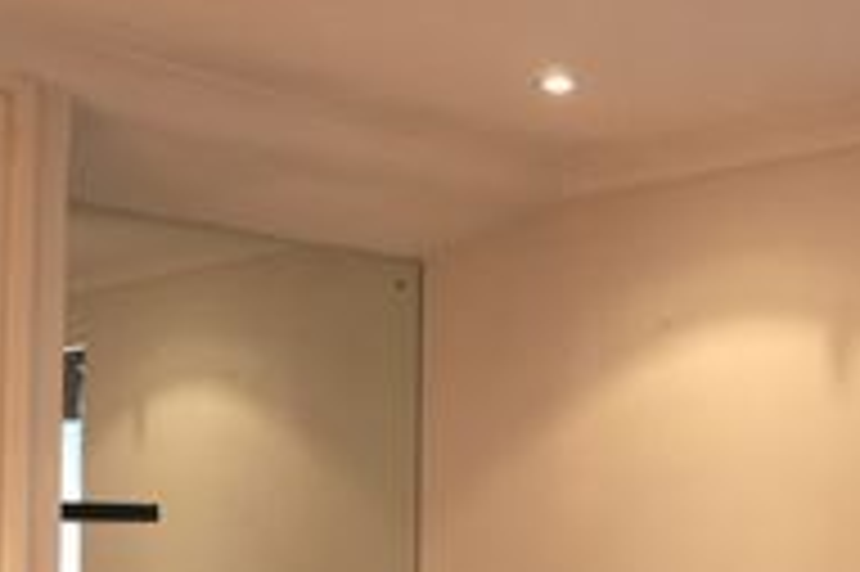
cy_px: 547
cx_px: 720
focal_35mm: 70
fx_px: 1676
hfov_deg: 28.0
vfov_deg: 18.9
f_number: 4
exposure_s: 1/30
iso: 250
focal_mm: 19
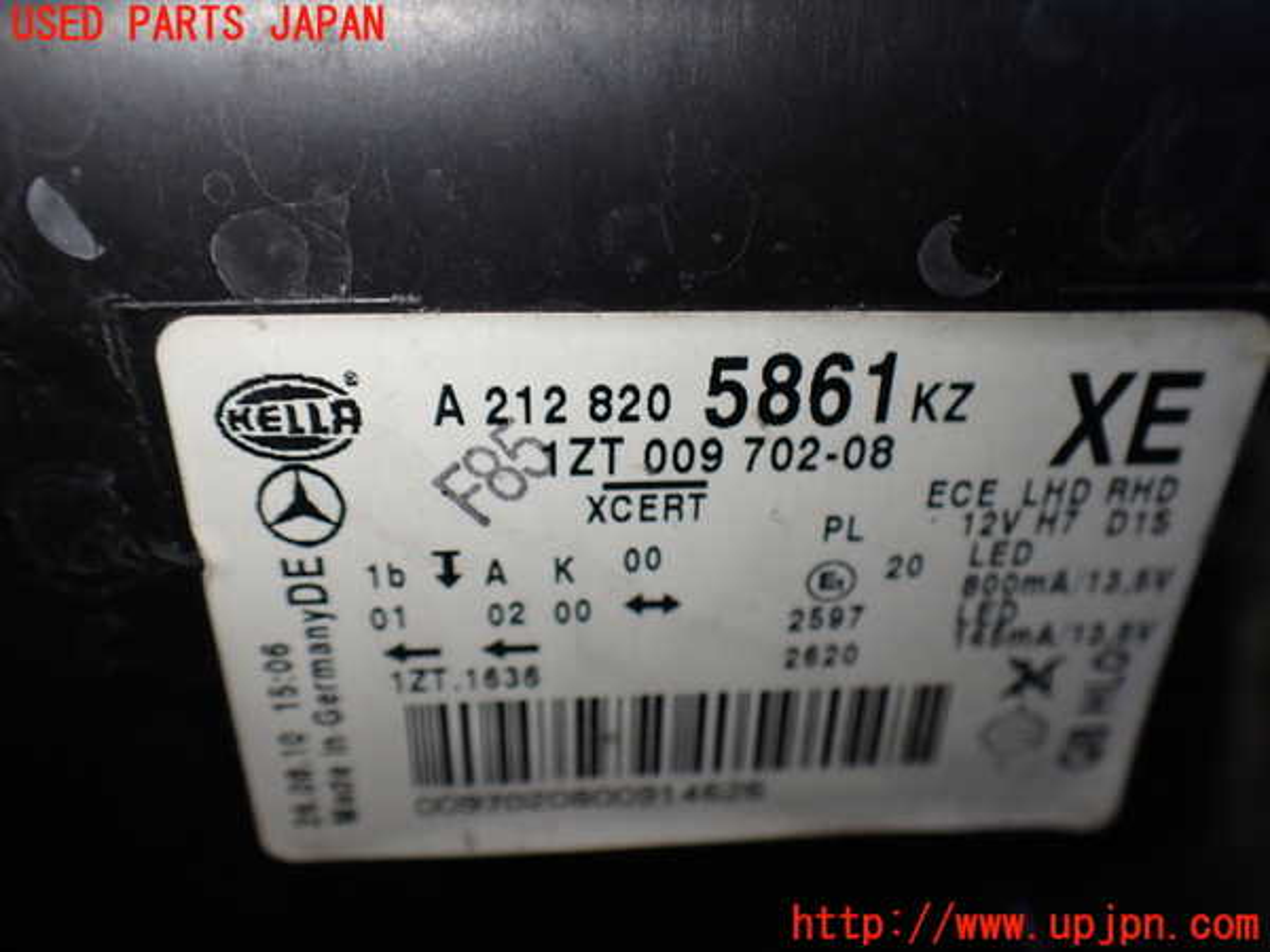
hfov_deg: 60.0
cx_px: 635
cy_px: 476
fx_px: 1101
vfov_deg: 46.8
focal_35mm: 30
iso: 100
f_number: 2.3
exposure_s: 1/125
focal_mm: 5.4
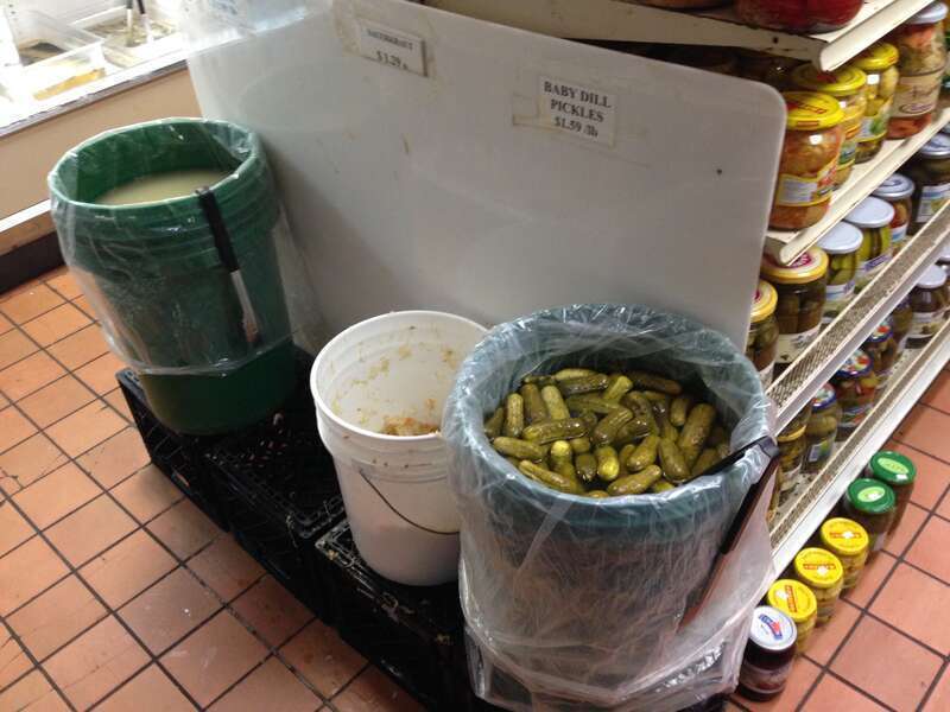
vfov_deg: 42.9
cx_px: 475
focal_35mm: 33
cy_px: 356
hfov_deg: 55.4
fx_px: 906
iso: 200
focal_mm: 4.12
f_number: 2.4
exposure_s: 1/20
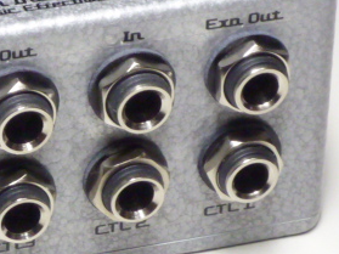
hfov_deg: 7.9
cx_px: -15
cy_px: 72
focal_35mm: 250
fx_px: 2447
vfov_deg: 5.9
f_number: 4.5
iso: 320
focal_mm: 9.9
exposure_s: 1/50
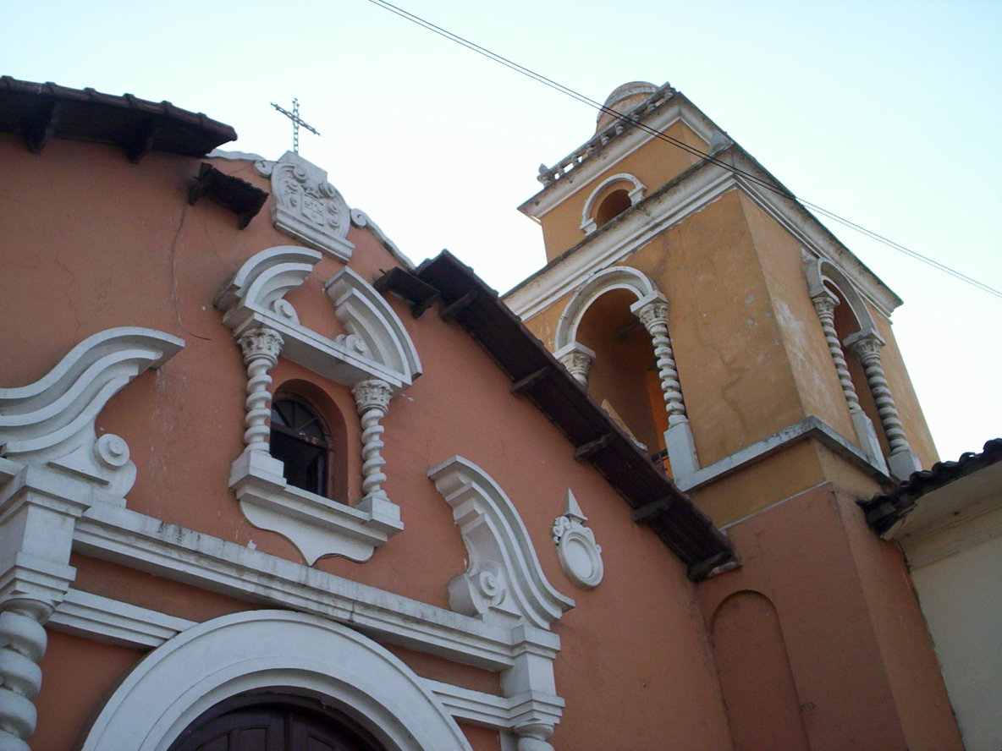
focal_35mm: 38
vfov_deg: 37.7
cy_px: 376
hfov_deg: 49.0
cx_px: 501
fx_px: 1100
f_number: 4.5
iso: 100
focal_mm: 4.99
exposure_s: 1/275
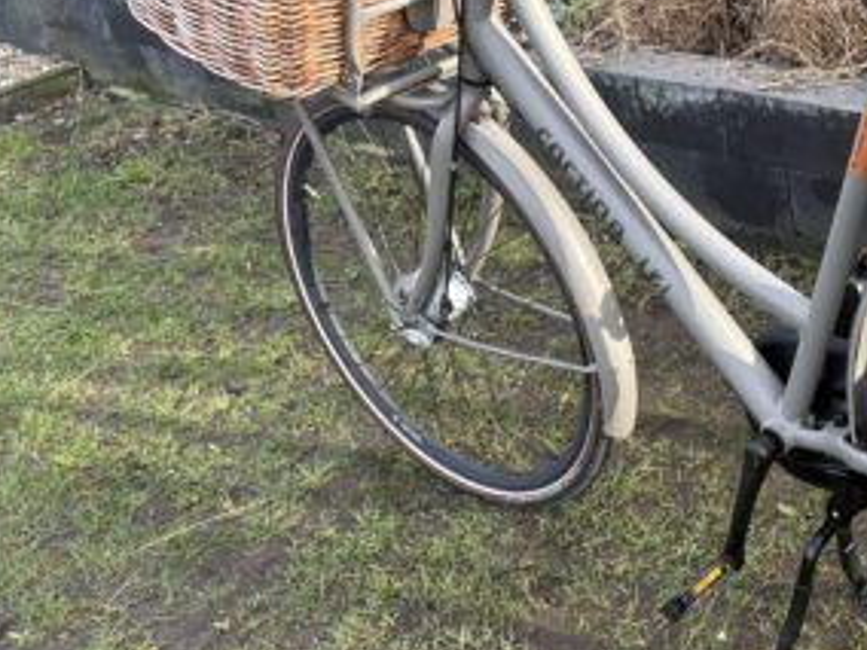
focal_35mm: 55
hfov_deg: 32.0
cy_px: 198
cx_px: 882
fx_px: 1378
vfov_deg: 26.4
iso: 40
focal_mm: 5.96
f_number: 1.6
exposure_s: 1/228
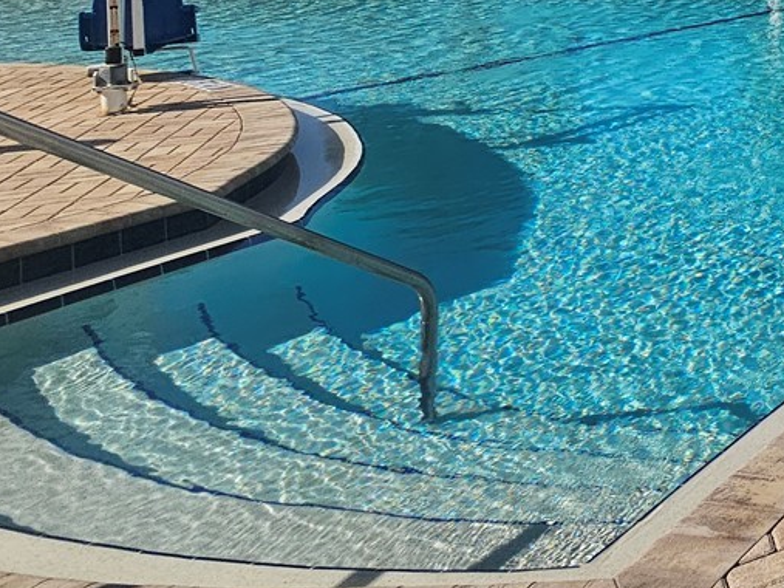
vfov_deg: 30.5
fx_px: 928
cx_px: 1222
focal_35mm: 41
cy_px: -93
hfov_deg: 27.5
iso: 50
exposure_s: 1/4420
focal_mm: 2.2
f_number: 2.2
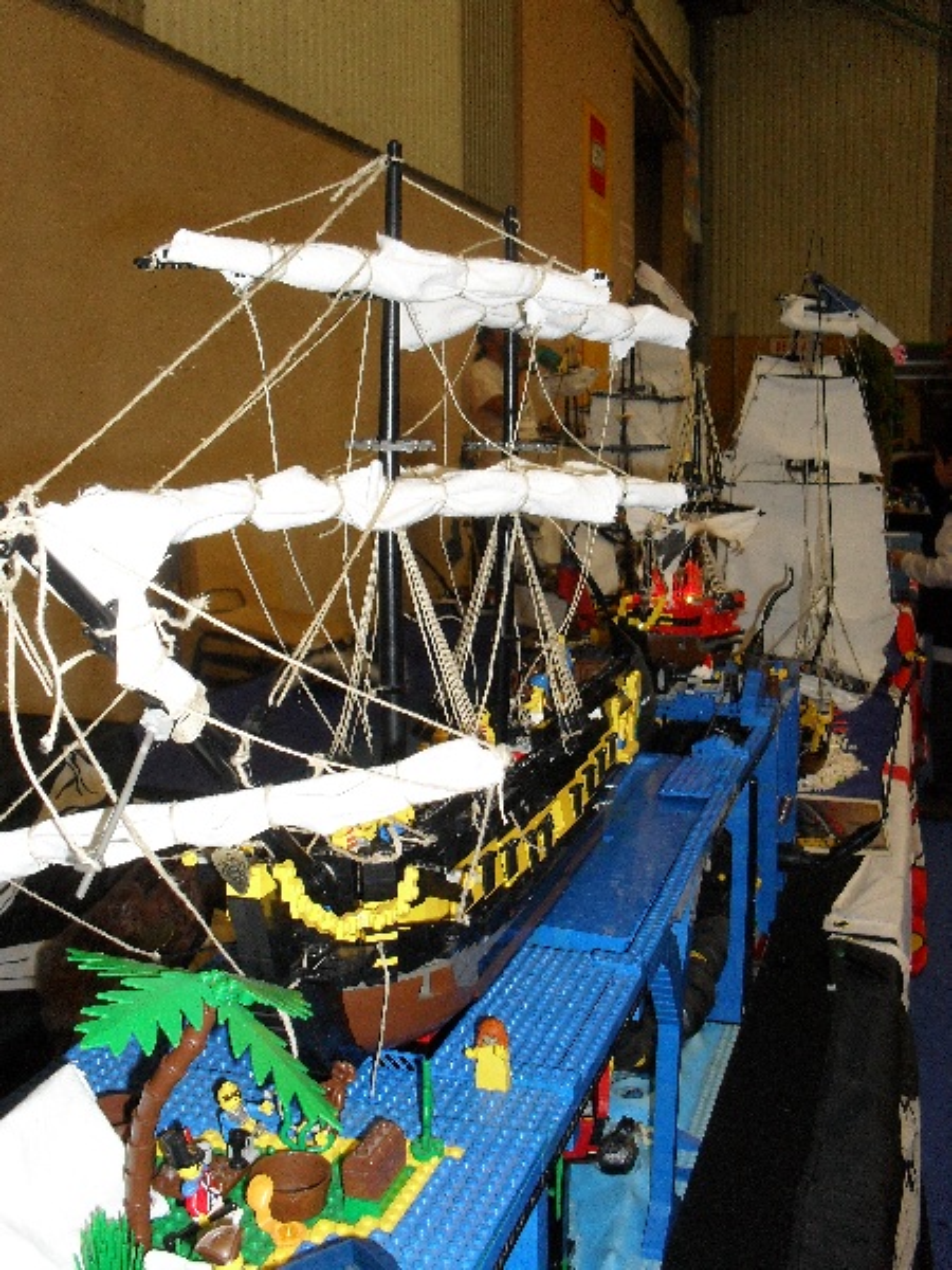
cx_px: 476
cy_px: 635
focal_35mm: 35
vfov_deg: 52.6
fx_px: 1283
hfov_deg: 40.7
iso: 200
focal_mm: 6.3
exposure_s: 1/45
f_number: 3.2
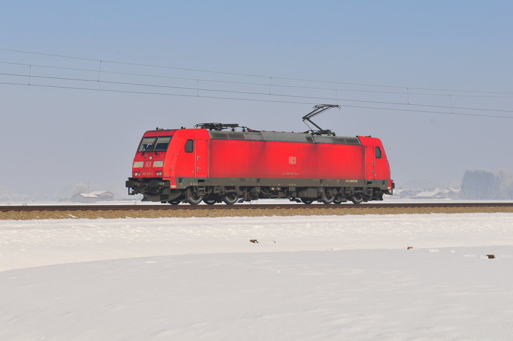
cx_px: 256
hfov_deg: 19.5
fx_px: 1494
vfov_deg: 13.0
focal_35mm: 105
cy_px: 170
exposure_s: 1/800
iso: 250
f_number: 10
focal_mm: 70
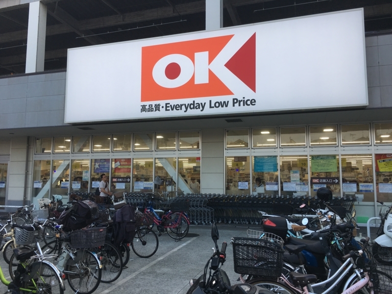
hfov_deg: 61.7
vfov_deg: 48.2
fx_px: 328
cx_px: 196
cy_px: 147
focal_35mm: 29
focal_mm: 4.15
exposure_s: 1/156
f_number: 2.2
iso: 25
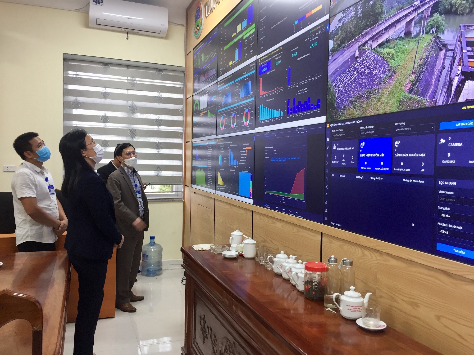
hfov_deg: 61.7
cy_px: 178
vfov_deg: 48.2
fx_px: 397
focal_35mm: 29
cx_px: 237
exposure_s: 1/33
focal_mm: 4.15
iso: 80
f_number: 2.2
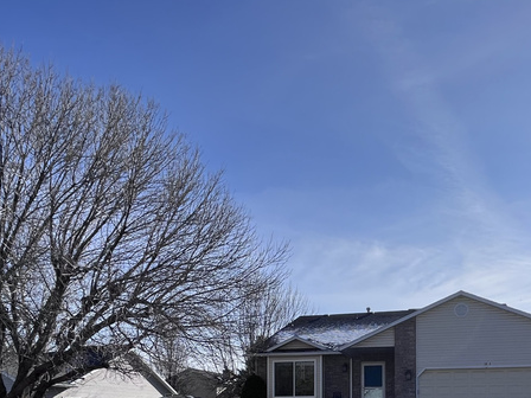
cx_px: 333
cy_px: 397
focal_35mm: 32
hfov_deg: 56.1
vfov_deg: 39.1
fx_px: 491
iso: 32
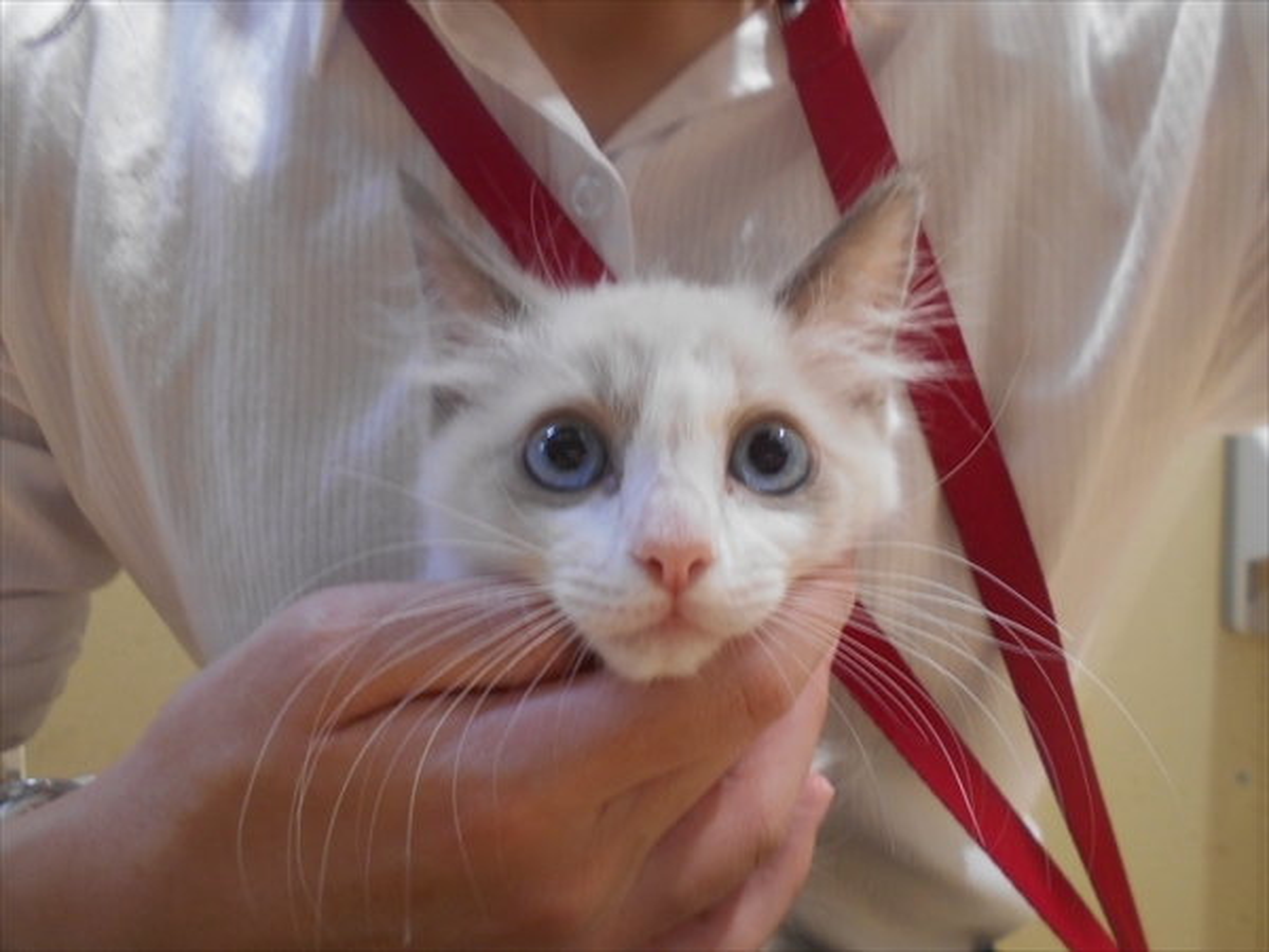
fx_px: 953
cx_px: 634
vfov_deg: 53.1
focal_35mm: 26
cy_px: 476
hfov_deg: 67.3
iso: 200
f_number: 3.2
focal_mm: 4.6
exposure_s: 1/30
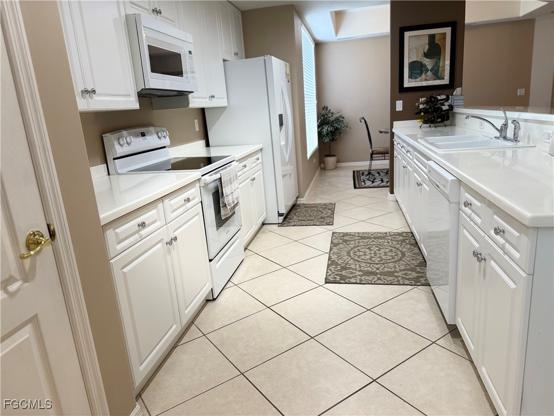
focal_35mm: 24
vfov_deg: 56.8
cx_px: 277
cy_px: 208
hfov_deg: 71.6
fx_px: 384
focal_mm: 6.76
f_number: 1.78
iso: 100
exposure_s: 1/60
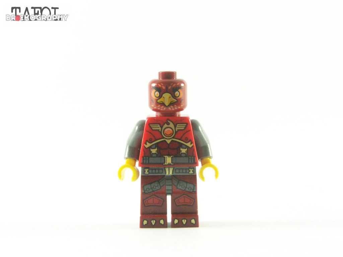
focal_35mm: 69
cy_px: 128
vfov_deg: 21.3
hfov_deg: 28.2
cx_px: 172
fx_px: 684
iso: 400
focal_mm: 11.5
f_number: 4
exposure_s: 1/60
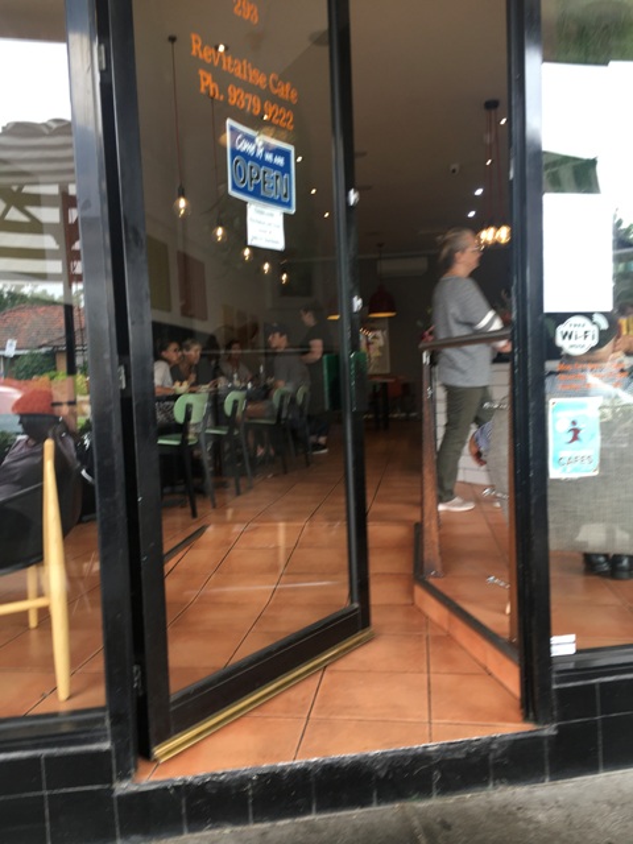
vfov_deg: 61.7
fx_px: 707
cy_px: 422
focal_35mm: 29
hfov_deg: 48.2
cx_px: 316
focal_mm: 4.15
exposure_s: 1/50
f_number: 2.2
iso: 25
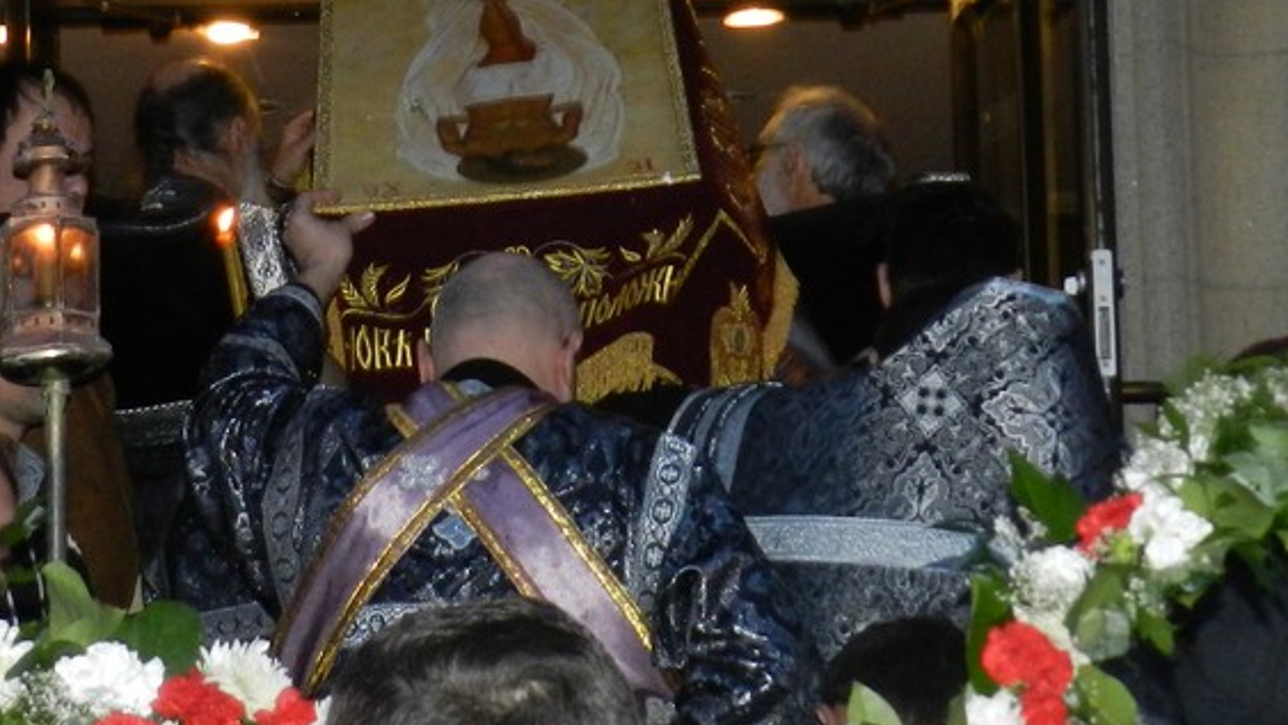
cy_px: 112
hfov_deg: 17.4
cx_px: 391
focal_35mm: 123
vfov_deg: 9.8
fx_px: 4202
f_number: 4.4
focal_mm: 9.4
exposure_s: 1/30
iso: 560
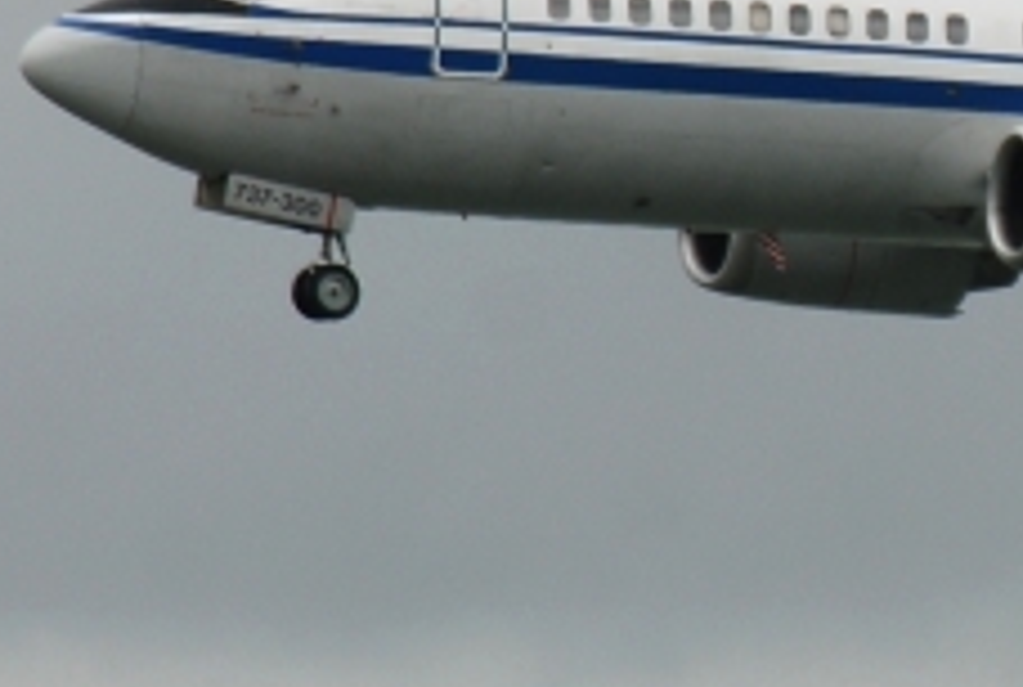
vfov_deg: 0.8
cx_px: 1247
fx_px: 50880
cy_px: 110
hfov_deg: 1.2
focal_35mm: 1787
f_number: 6.3
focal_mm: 340
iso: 200
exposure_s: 1/800
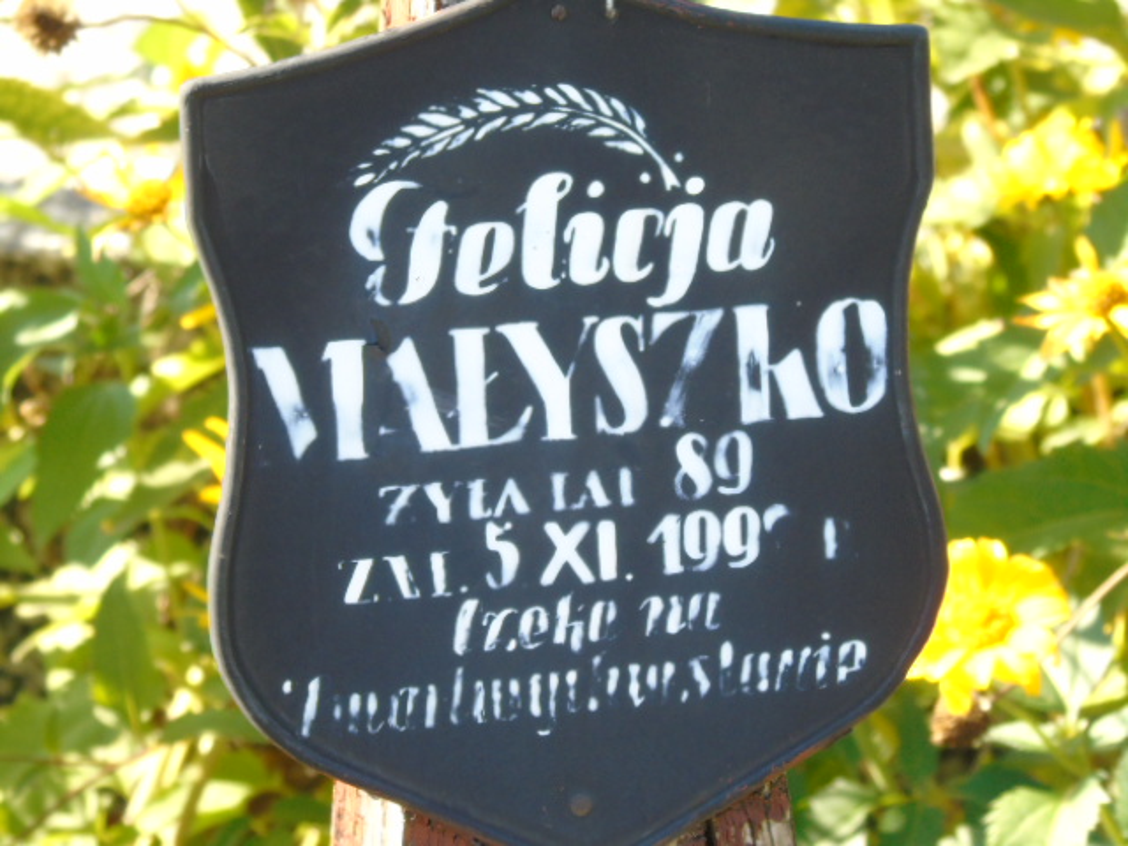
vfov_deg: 5.3
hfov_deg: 7.1
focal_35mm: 278
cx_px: 564
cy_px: 423
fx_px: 9059
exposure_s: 1/125
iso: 250
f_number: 4.9
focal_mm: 50
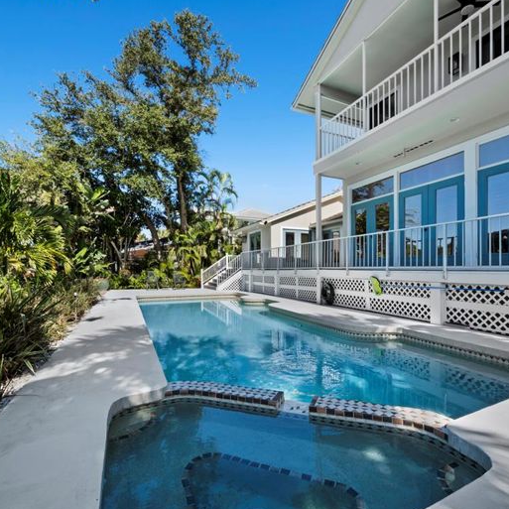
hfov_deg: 83.8
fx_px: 283
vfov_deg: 84.0
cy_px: 254
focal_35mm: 17
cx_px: 277
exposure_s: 1/125
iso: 250
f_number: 11
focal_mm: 7
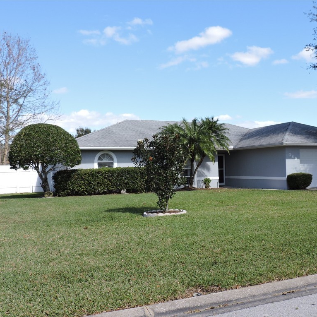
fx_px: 404
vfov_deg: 42.8
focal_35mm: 39
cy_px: 158
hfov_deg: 42.6
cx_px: 190
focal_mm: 5.9
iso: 100
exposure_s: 1/640
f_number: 3.2
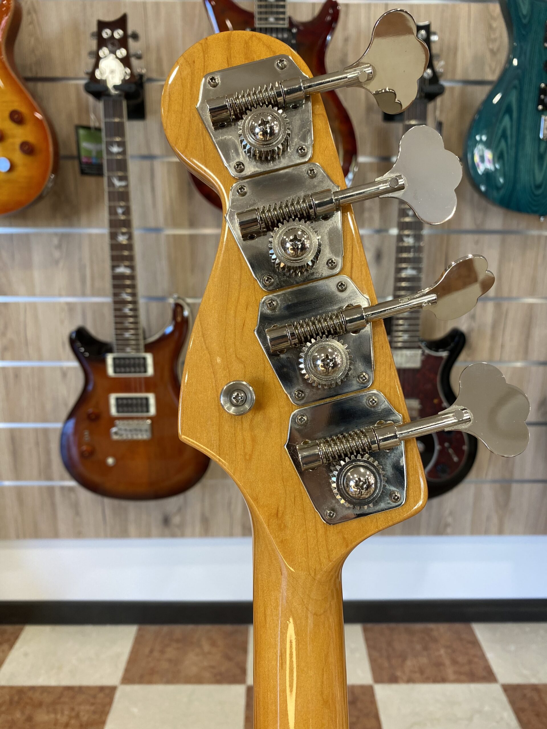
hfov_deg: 53.1
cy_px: 364
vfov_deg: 67.3
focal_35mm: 26
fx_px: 548
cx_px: 274
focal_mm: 4.25
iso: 125
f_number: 1.8
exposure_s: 1/100
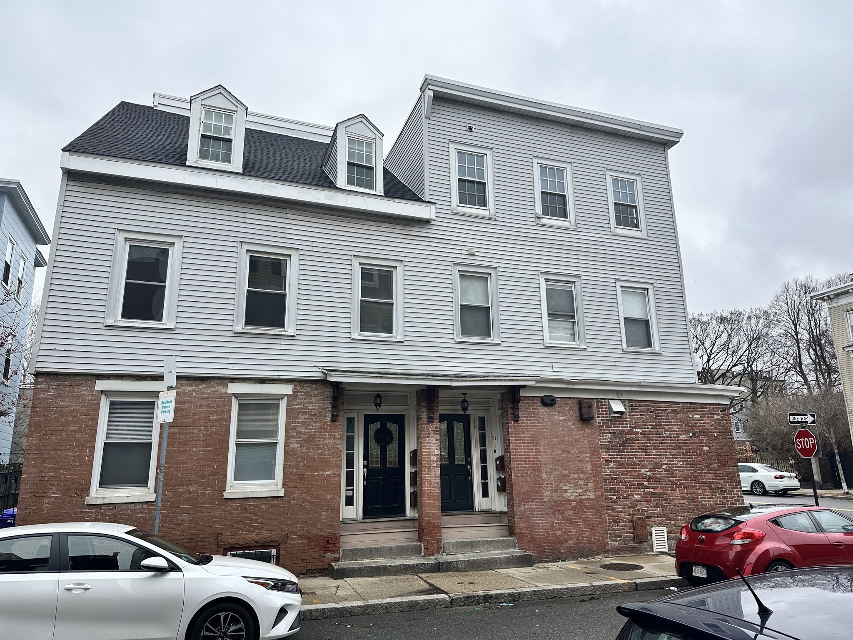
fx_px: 591
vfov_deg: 56.8
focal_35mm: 24
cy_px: 320
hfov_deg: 71.6
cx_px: 426
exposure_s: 1/1095
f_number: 1.78
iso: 80
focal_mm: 6.86
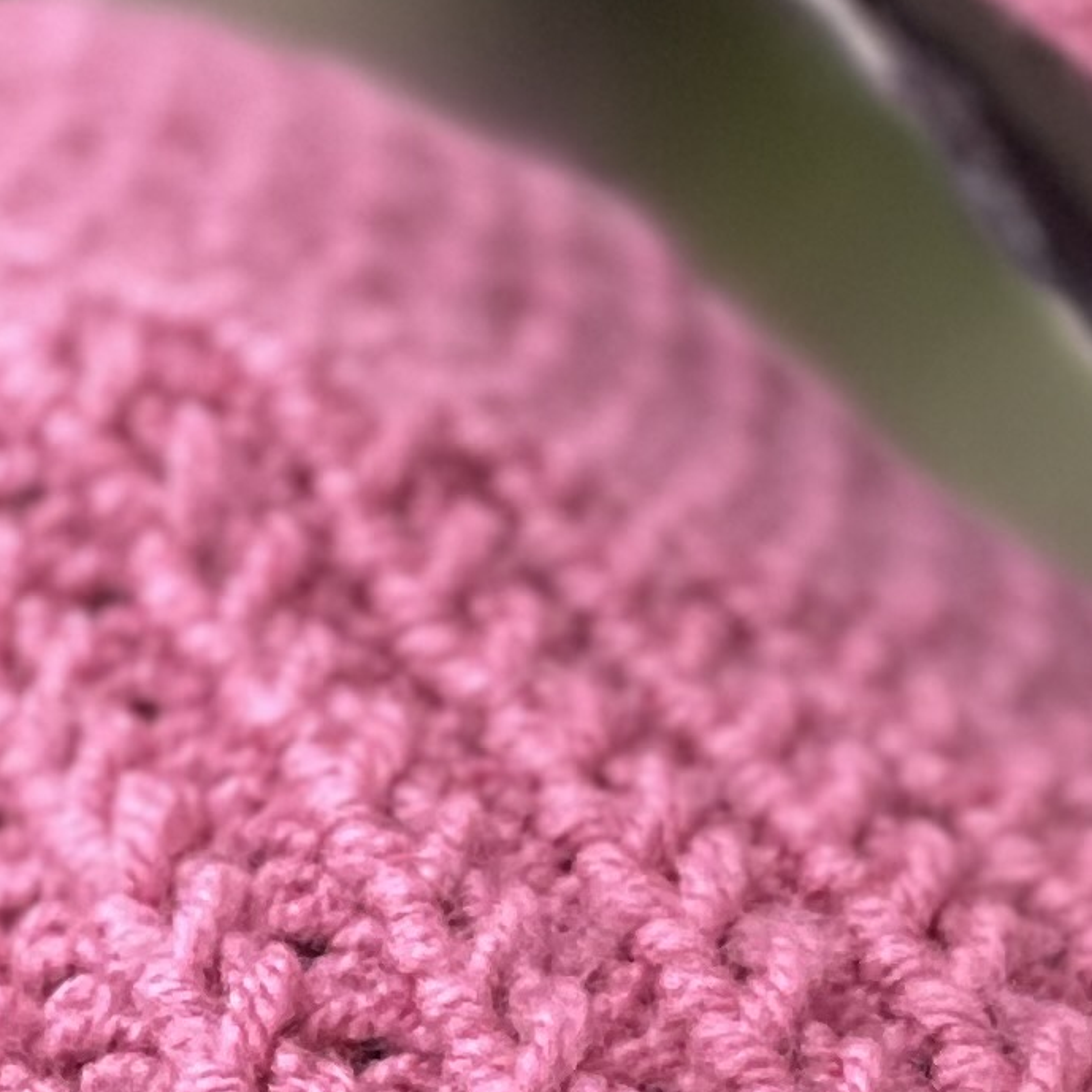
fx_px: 14205
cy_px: 1509
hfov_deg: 4.4
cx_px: 1553
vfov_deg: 4.4
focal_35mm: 398
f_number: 2.8
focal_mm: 9
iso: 160
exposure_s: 1/121
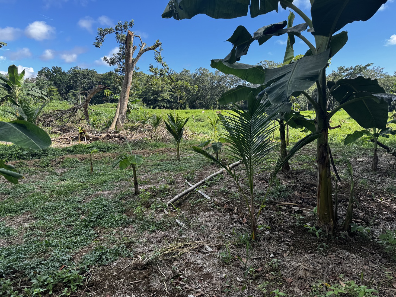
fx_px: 275
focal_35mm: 24
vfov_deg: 56.8
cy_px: 148
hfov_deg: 71.6
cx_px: 198
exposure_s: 1/1076
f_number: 1.78
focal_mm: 6.76
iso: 80
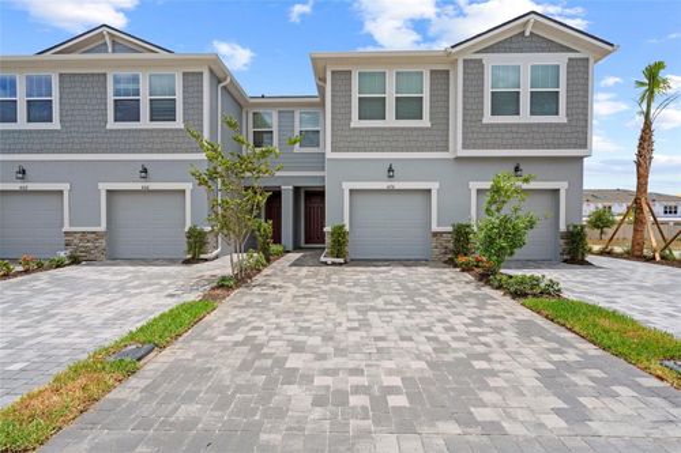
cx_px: 340
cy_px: 226
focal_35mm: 17
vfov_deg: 70.4
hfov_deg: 93.3
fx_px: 321
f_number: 8
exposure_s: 1/320
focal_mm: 17
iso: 320
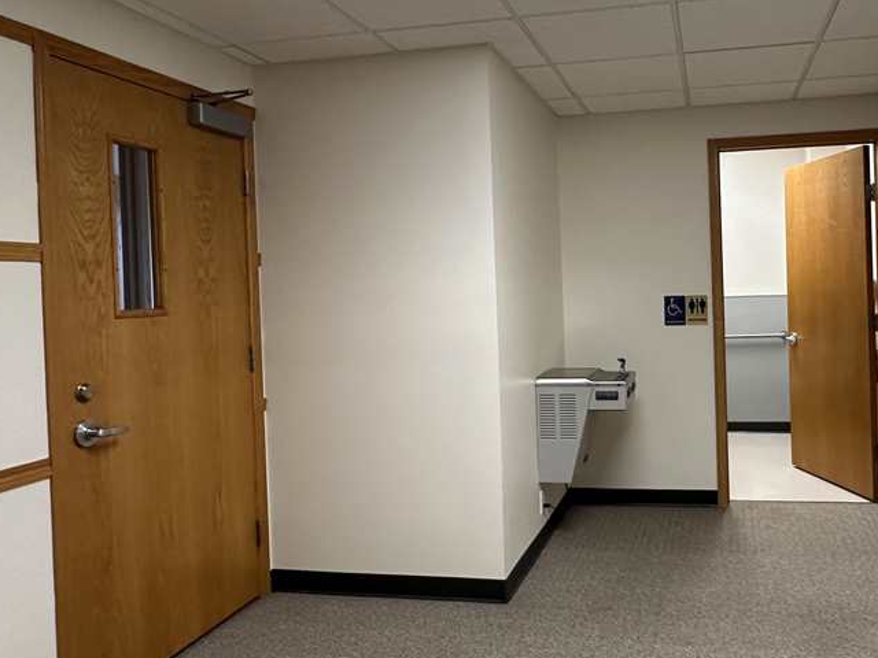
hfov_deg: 61.7
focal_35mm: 28
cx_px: 595
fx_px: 710
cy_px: 284
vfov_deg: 49.6
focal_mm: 2.22
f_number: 2.2
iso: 320
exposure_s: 1/101
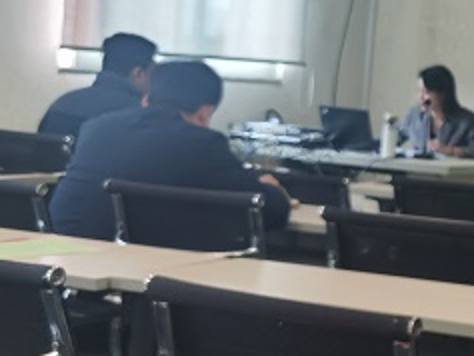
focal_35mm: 111
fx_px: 1521
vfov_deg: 13.3
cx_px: 674
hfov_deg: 16.4
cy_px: 58
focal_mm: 5.56
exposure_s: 1/100
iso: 160
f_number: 1.6
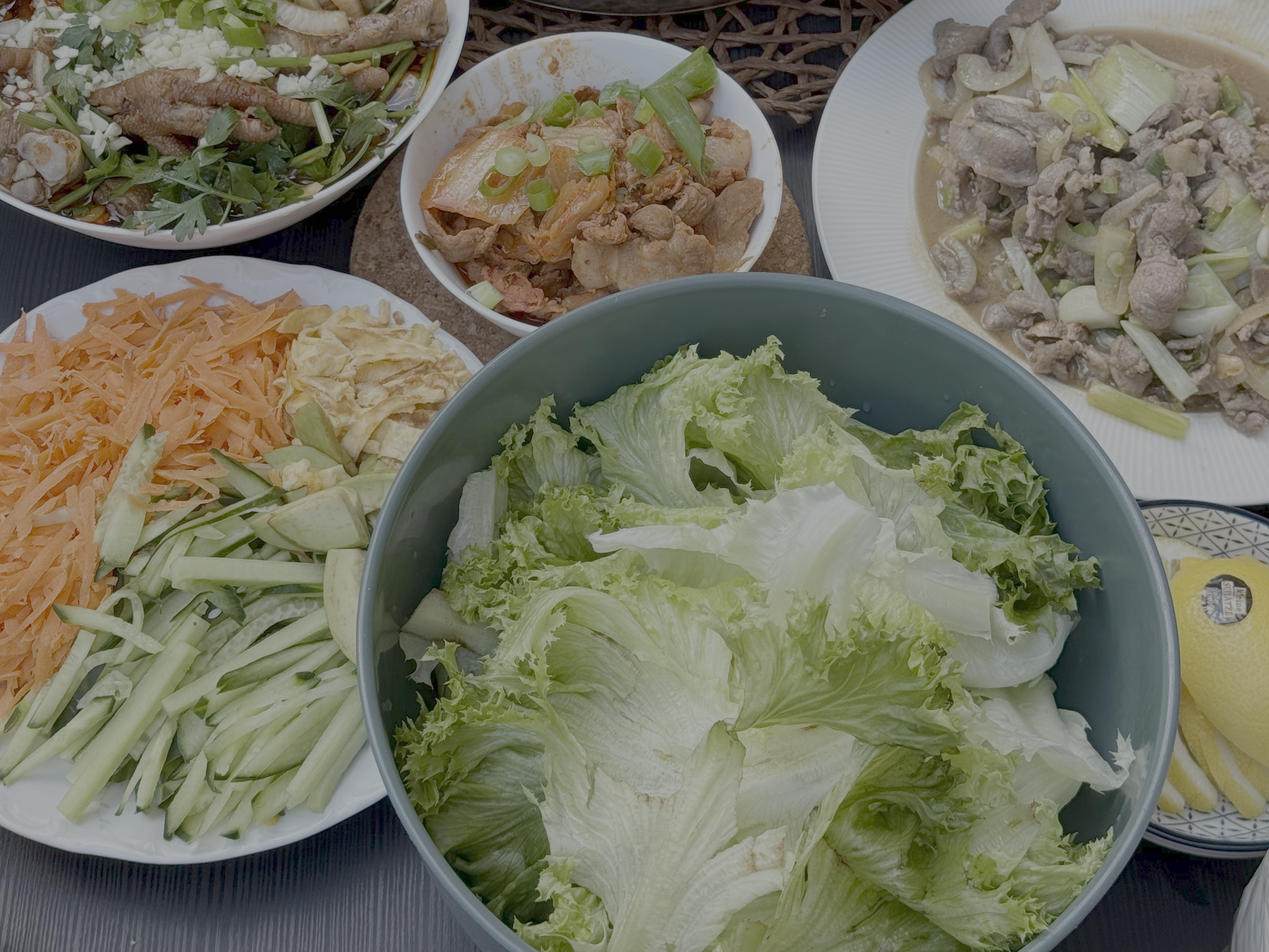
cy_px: 96
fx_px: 2383
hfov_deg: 29.8
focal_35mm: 65
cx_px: 627
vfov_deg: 22.1
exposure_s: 1/234
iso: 64
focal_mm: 6.76
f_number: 1.78
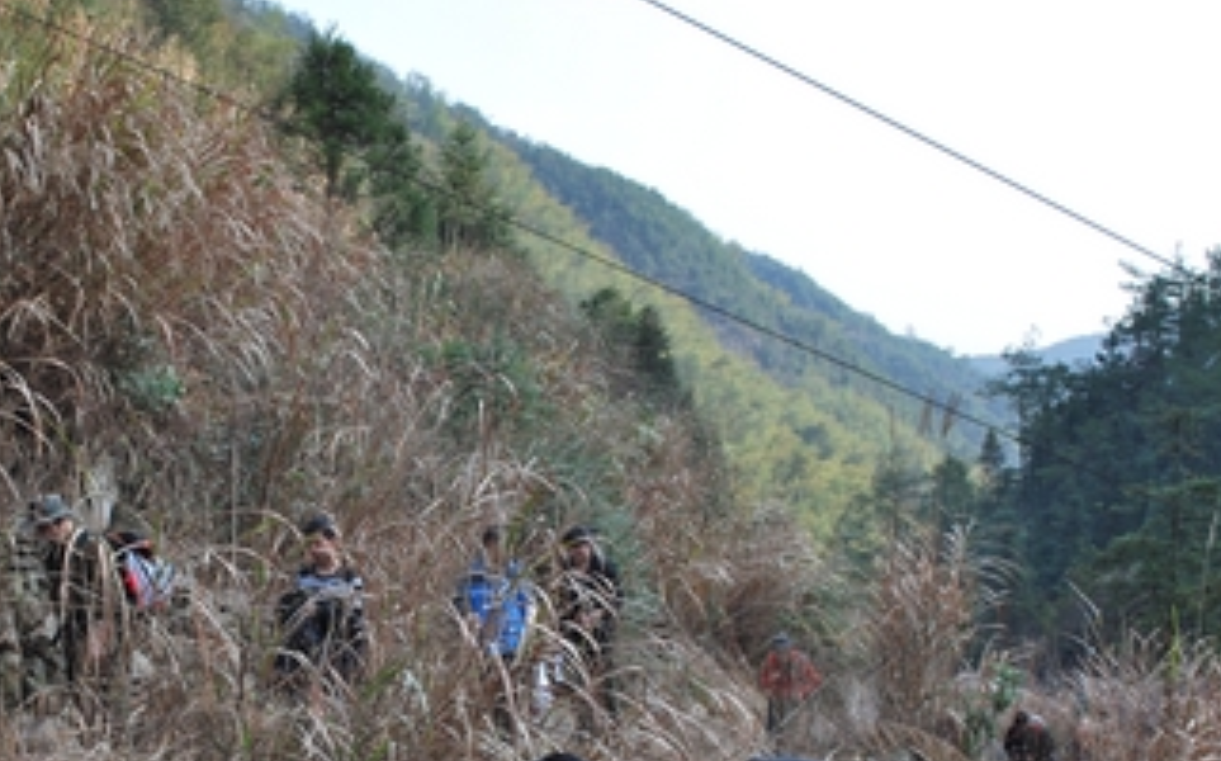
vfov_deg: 20.7
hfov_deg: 32.6
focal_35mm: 62
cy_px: 613
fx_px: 2061
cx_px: 358
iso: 100
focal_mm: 26
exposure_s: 1/160
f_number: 6.3
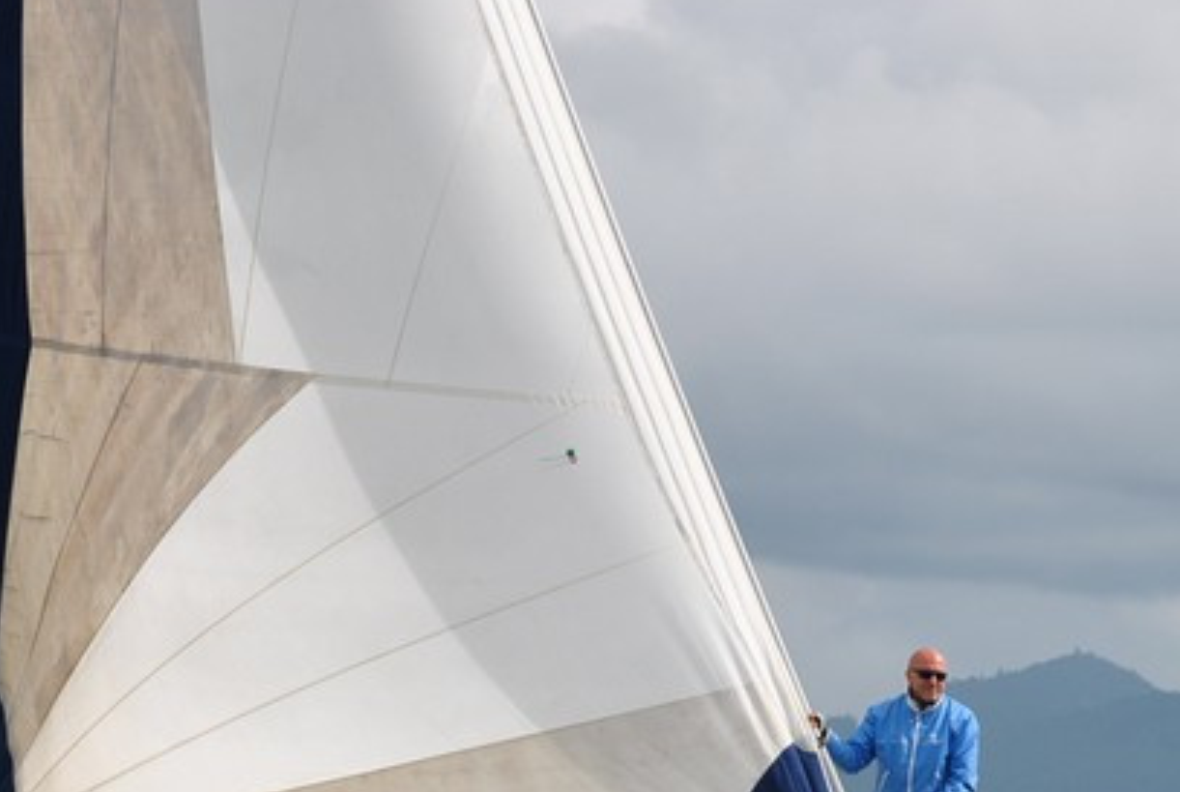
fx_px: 8899
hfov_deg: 7.6
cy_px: 693
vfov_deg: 5.1
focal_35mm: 271
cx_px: 441
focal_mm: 92
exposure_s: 1/640
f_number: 6.3
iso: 100
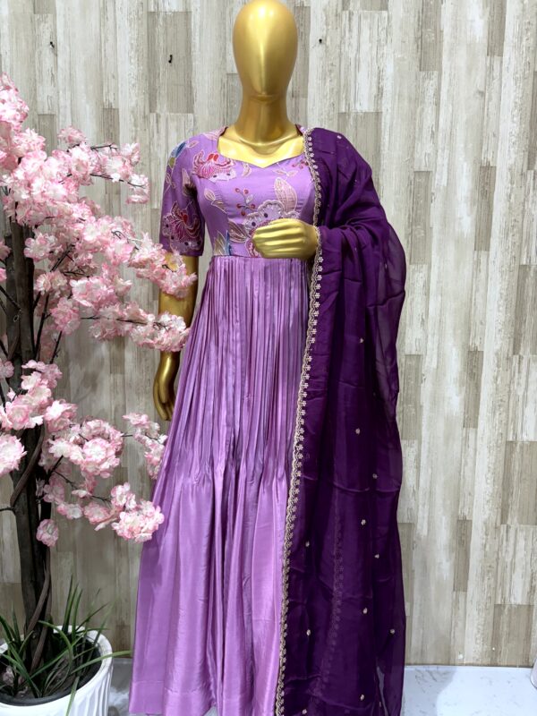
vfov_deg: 67.3
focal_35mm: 26
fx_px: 538
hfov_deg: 53.1
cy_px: 358
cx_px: 268
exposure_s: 1/100
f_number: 1.6
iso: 80
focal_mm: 5.96
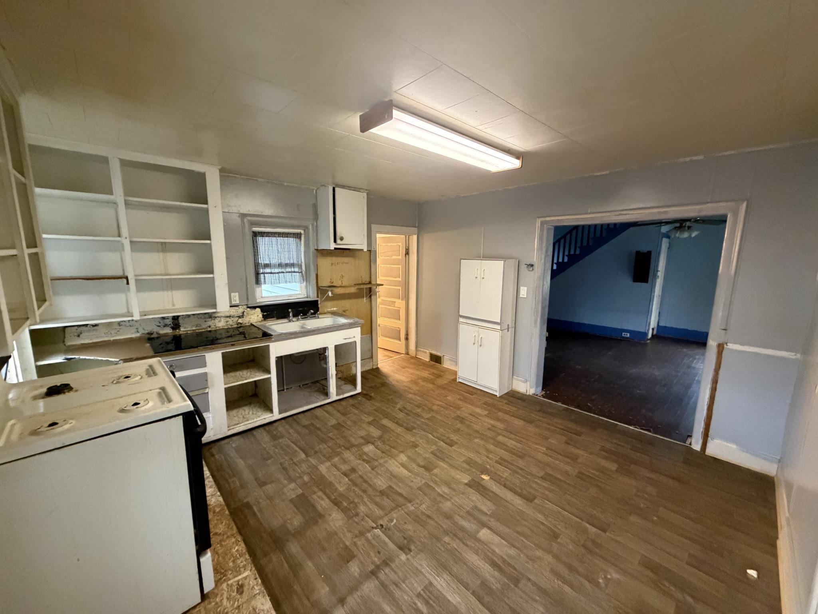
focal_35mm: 14
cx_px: 409
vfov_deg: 85.7
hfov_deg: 102.1
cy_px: 307
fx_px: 331
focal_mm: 2.22
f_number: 2.2
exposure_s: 1/60
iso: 1000
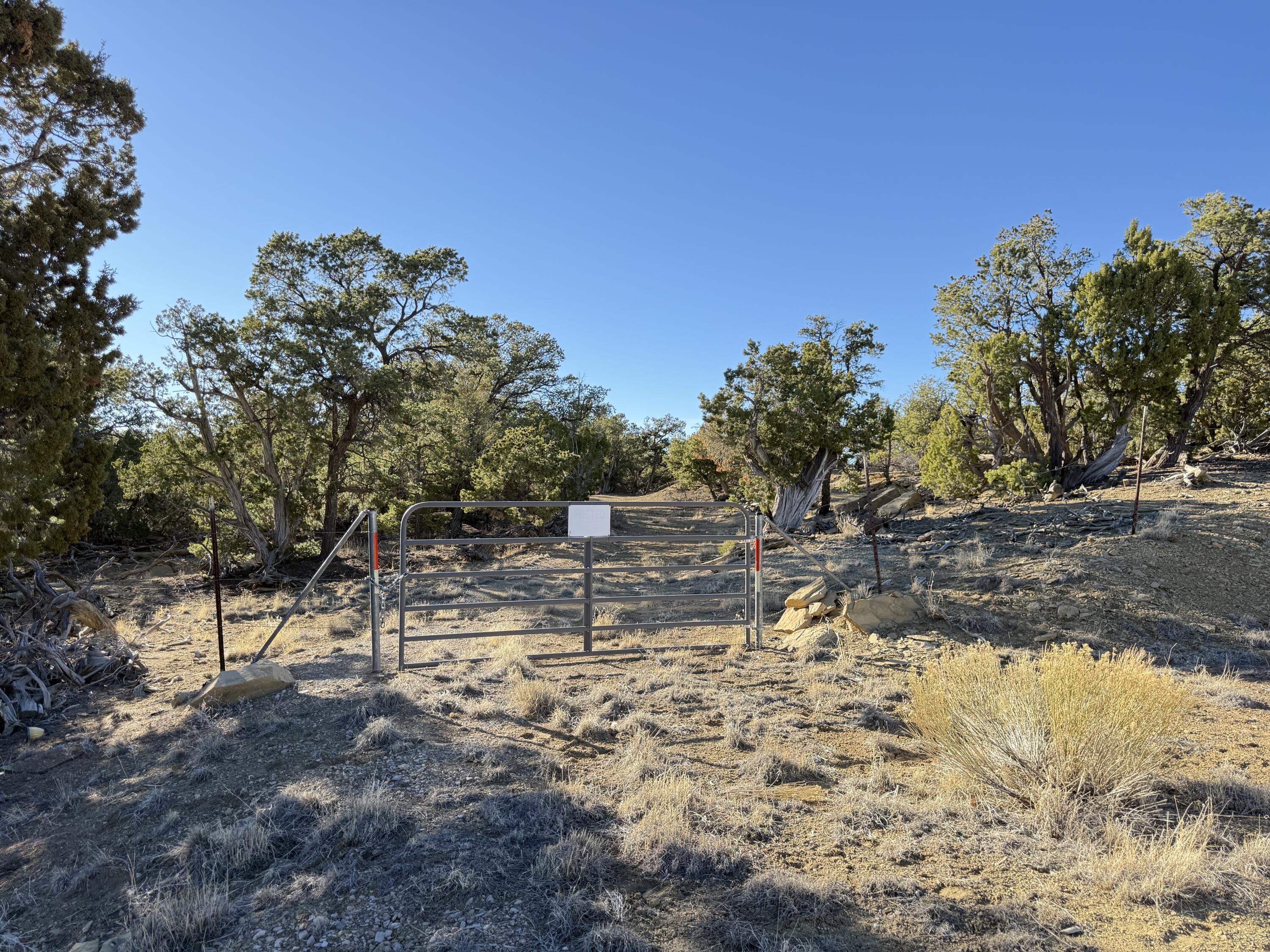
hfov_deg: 71.6
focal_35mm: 24
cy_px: 476
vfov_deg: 56.8
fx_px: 881
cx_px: 635
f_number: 1.78
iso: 100
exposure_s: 1/920
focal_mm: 6.76
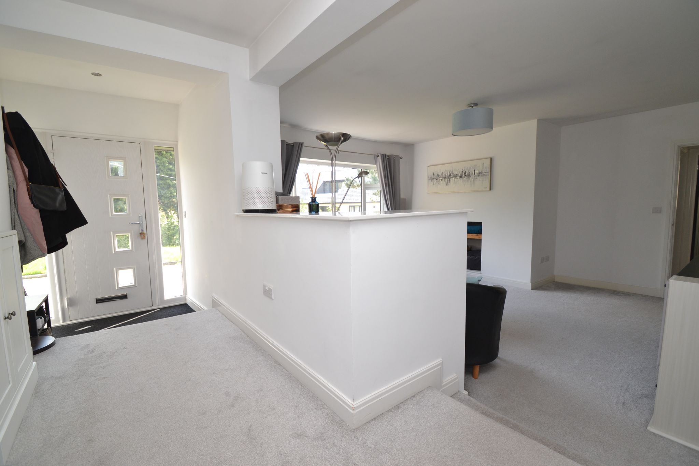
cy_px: 233
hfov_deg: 100.4
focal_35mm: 15
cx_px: 350
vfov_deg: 77.3
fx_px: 291
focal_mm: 10
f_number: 5
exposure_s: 1/100
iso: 400
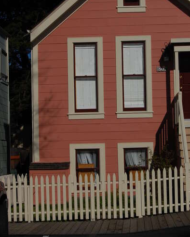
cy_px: 119
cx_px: 127
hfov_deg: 16.0
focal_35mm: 96
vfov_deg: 20.0
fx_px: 674
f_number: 16
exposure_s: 1/500
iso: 200
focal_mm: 42
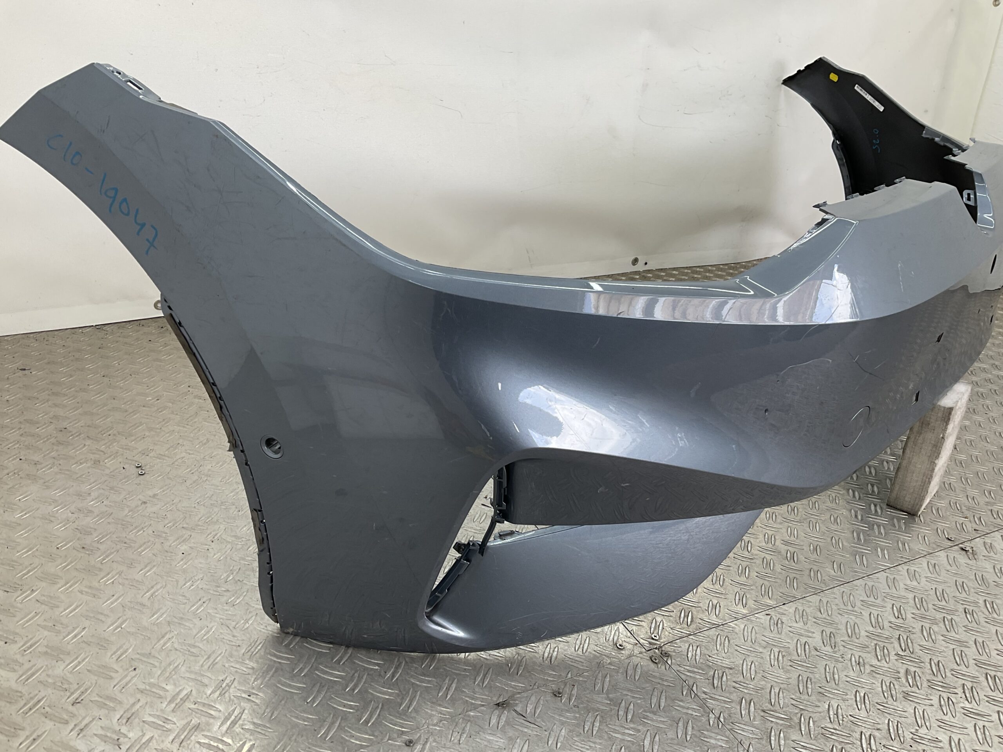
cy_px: 376
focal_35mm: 29
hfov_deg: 61.7
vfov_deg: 48.2
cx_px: 502
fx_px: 840
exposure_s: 1/100
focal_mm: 3
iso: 16
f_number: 1.8
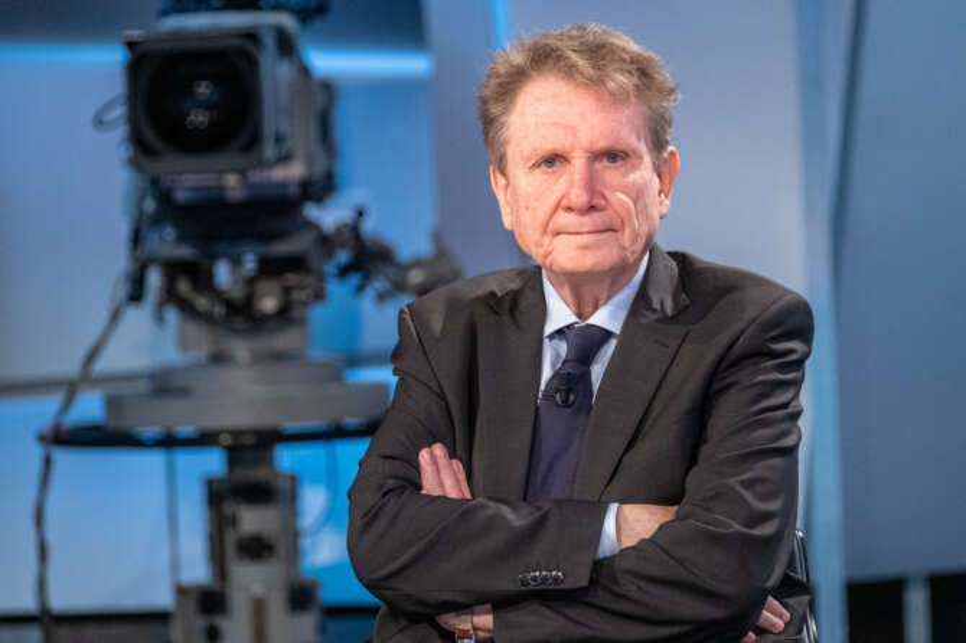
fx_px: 4264
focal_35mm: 159
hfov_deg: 12.9
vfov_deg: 8.6
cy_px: 322
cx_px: 483
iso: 4000
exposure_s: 1/680
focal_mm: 106
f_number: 2.8
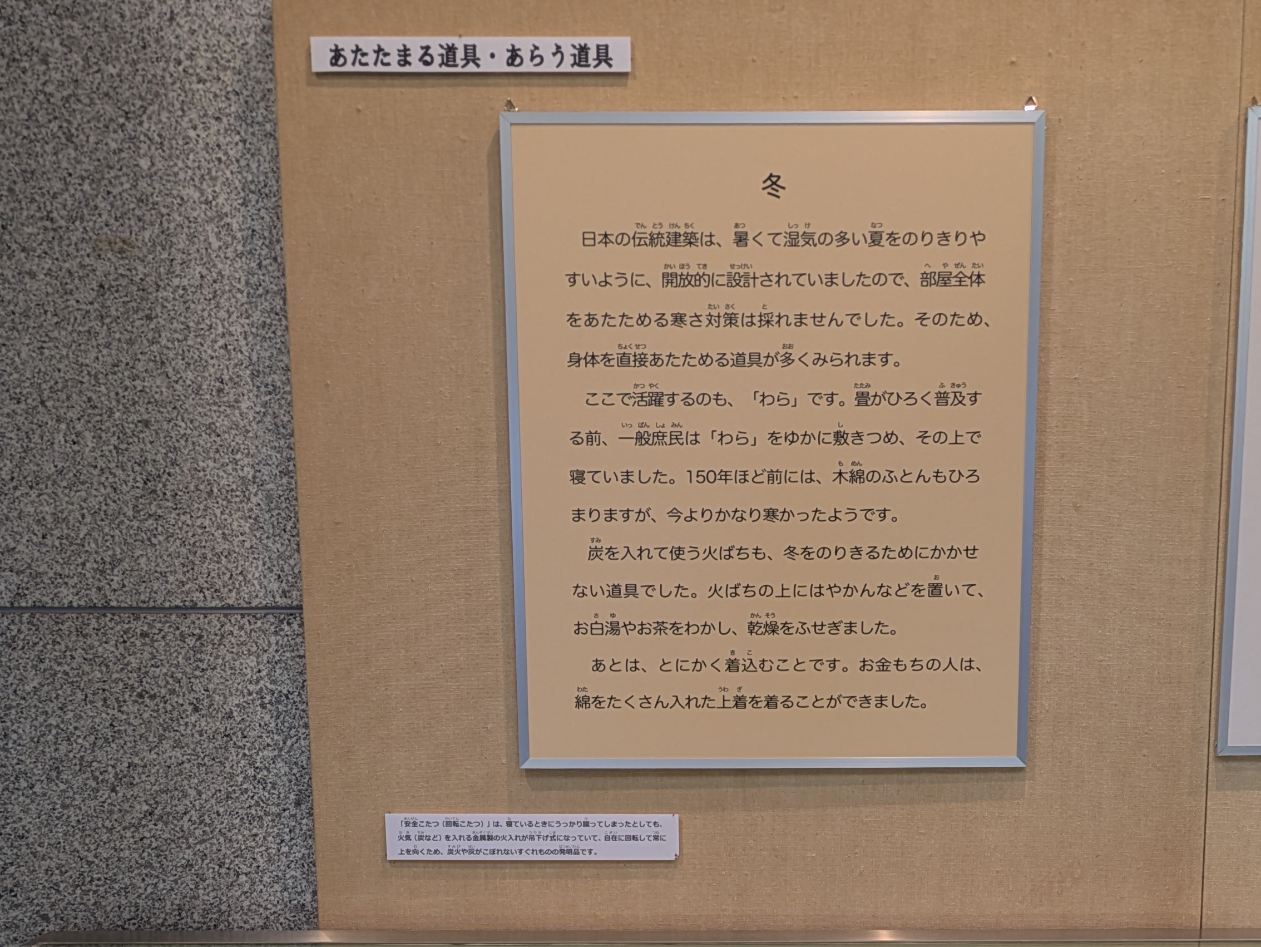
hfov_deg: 37.3
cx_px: 750
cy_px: 958
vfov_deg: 26.9
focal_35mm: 51
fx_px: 1859
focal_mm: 5.43
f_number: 1.89
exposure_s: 1/24
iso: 48
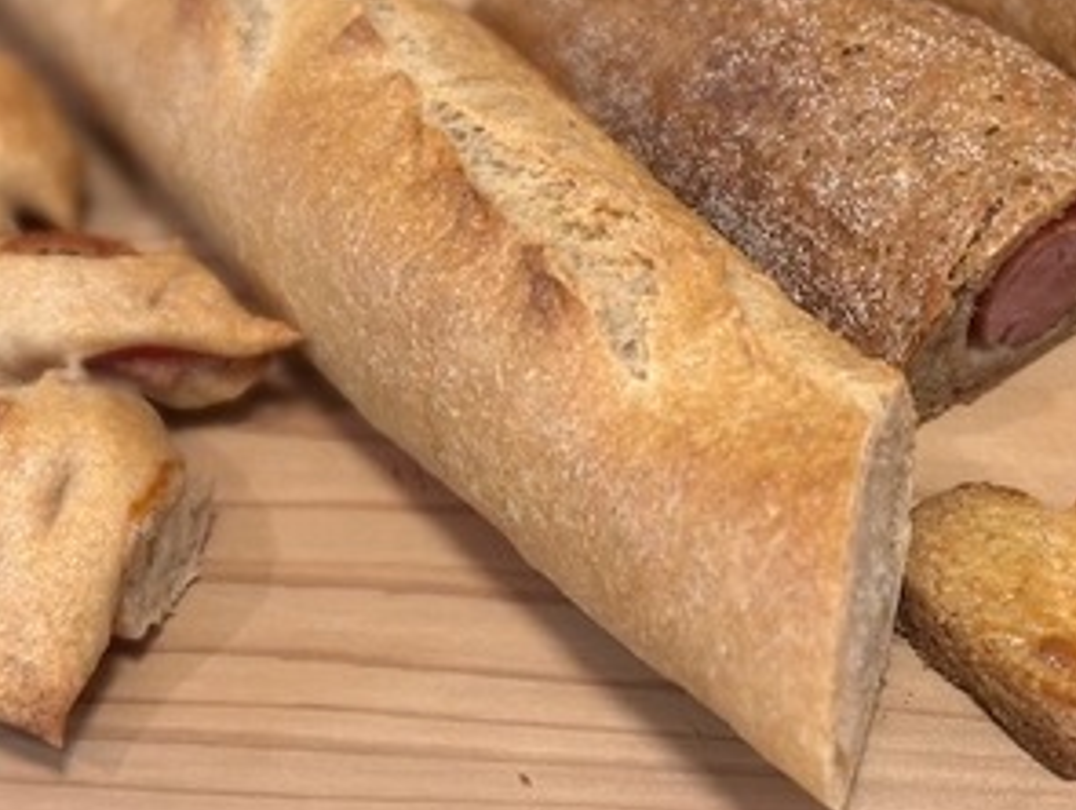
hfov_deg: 24.9
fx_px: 2428
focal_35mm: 78
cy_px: 263
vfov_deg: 18.9
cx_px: 693
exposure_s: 1/50
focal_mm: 6.86
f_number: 1.78
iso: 320
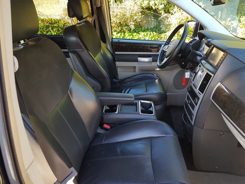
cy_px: 92
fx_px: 184
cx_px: 122
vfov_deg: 53.1
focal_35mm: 26
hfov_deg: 67.3
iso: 80
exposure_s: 1/100
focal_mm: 4.2
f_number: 1.7
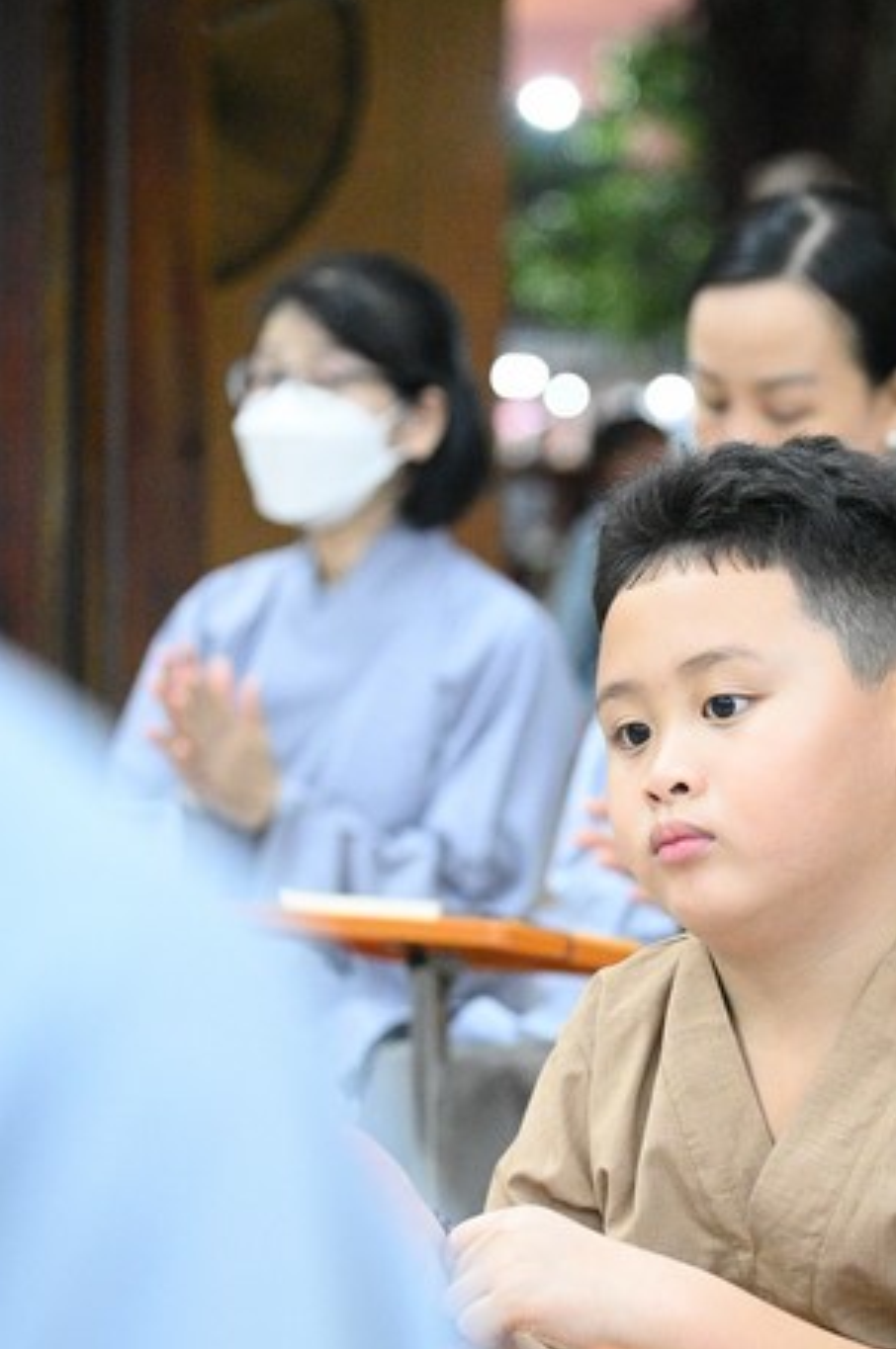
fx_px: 5242
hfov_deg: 9.8
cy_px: 895
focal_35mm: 140
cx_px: 638
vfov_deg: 14.6
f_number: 4.5
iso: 20000
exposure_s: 1/200
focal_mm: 98
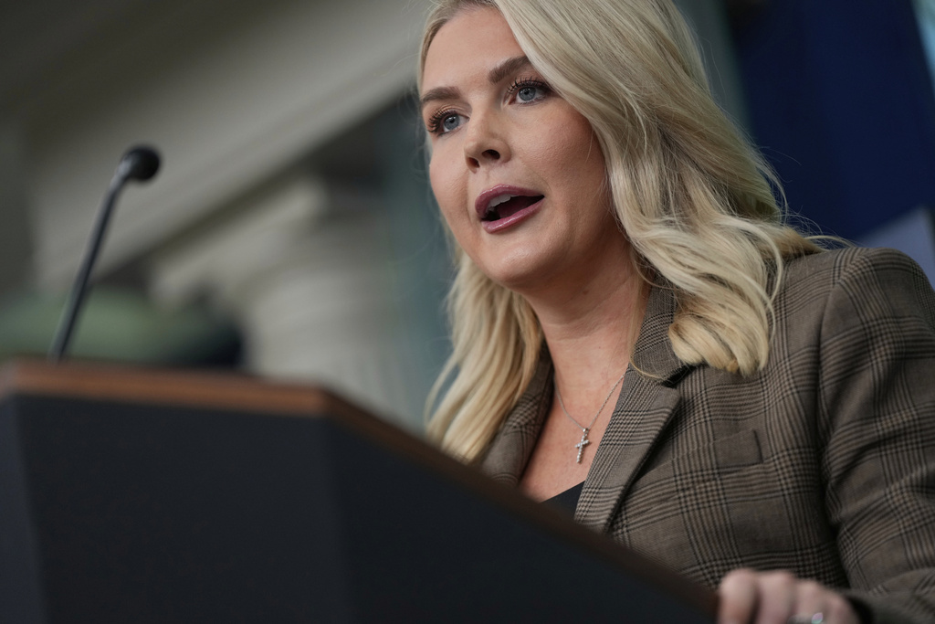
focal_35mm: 185
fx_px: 4805
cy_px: 312
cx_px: 468
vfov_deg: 7.4
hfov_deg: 11.1
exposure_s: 1/500
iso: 800
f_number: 2.8
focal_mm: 185
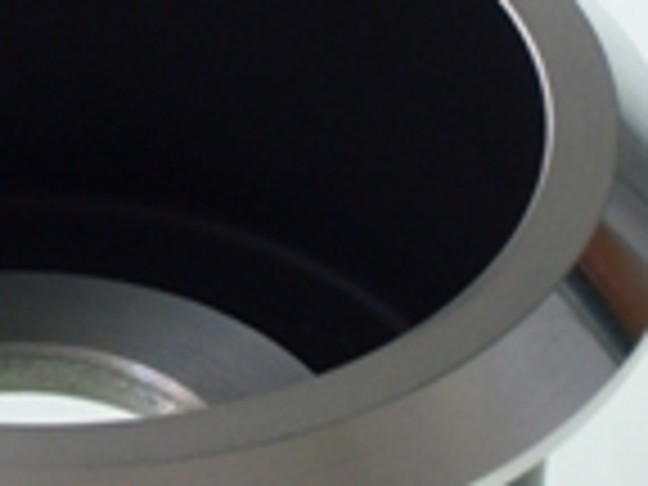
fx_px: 5953
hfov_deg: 6.2
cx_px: -40
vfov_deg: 4.7
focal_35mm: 318
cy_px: 266
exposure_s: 1/80
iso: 100
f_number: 5.6
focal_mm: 16.8
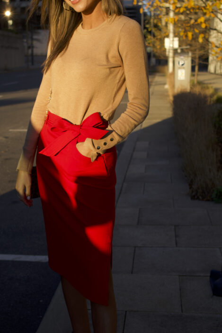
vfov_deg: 38.9
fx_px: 471
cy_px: 160
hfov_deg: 26.5
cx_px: 101
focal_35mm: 51
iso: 160
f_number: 2.8
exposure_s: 1/1000
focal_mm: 23
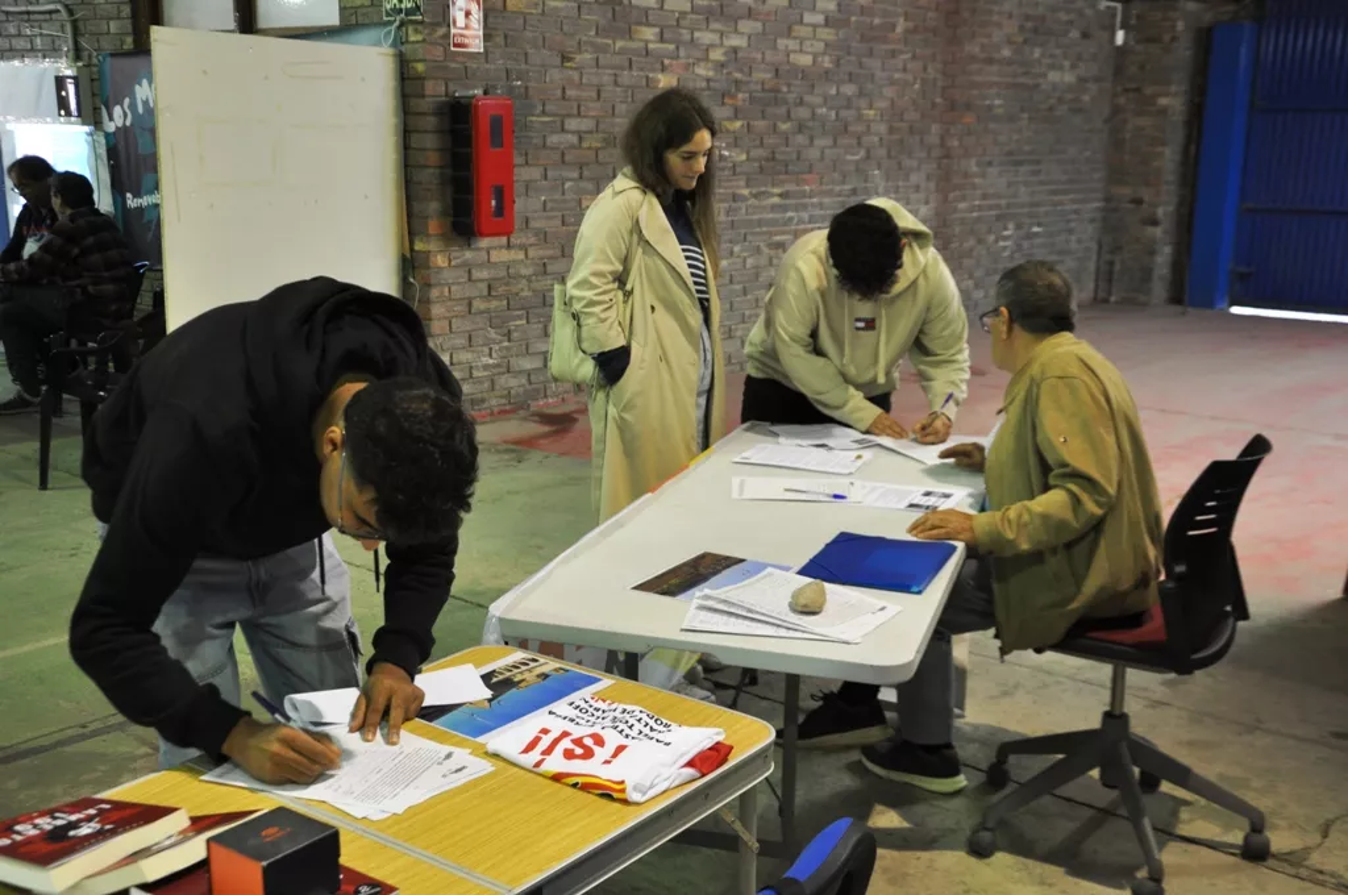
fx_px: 1458
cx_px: 674
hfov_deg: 49.6
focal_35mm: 39
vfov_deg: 34.1
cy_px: 448
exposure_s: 1/15
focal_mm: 26
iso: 640
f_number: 4
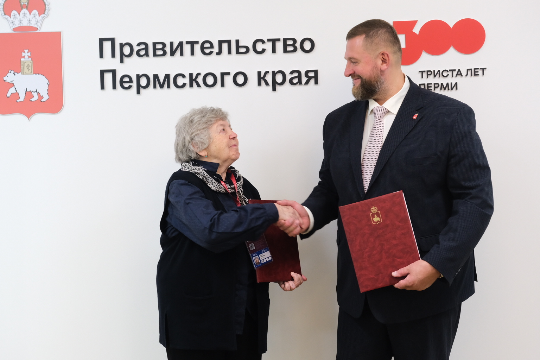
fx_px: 885
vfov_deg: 23.0
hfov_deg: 33.9
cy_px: 177
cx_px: 266
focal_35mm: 59
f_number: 4
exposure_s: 1/125
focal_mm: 34.2
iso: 1250
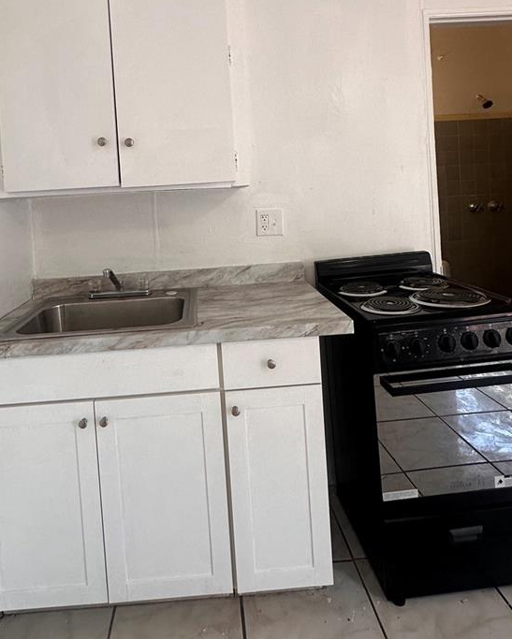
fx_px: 454
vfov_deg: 68.0
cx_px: 210
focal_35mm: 24
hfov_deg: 58.4
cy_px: 204
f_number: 2.2
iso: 160
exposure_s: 1/120
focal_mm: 2.22
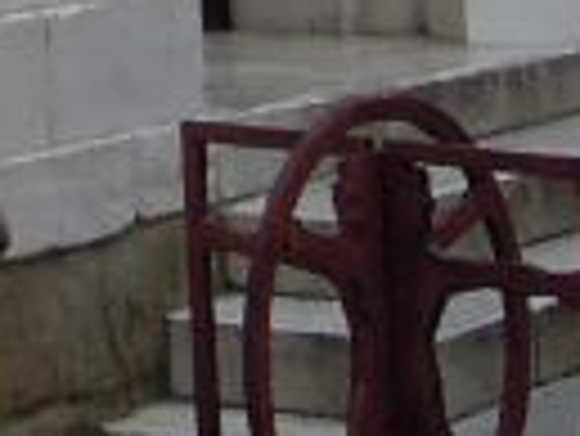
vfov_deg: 6.9
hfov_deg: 9.7
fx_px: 3186
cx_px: -589
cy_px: -953
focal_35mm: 190
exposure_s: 1/125
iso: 160
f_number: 2.8
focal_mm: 4.3
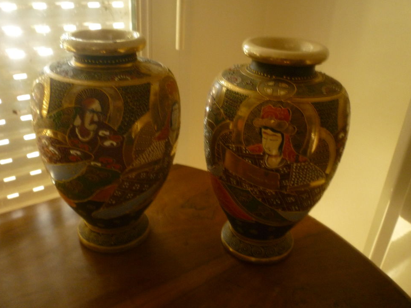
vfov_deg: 46.8
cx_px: 207
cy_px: 150
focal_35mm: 30
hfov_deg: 60.0
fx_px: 356
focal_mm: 5.2
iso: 400
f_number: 3.3
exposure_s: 1/4
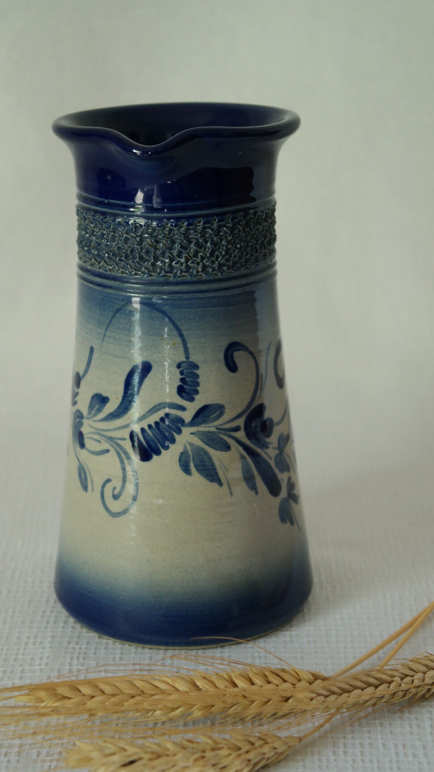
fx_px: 1657
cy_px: 385
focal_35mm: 81
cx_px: 182
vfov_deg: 26.2
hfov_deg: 14.9
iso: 800
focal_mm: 50
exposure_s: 1/30
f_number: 5.6
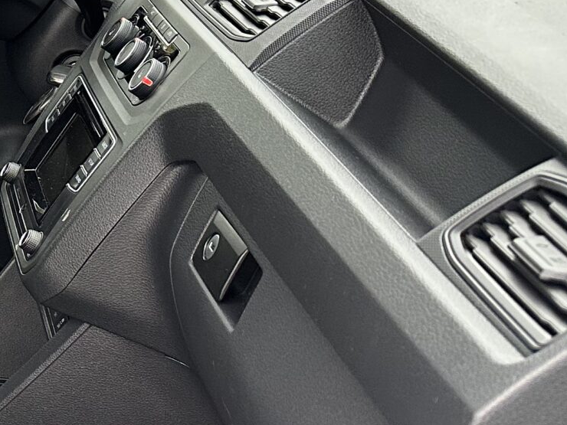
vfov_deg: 17.8
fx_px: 1360
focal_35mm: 83
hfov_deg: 19.6
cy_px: 214
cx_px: -344
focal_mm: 6.86
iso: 250
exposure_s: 1/80
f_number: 1.78
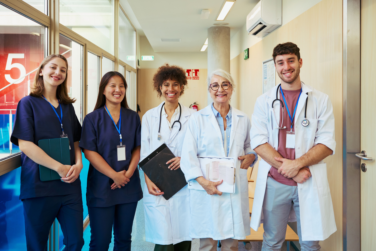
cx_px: 188
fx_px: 366
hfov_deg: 54.4
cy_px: 126
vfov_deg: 37.9
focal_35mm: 35
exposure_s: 1/250
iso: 1000
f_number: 4
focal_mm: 35
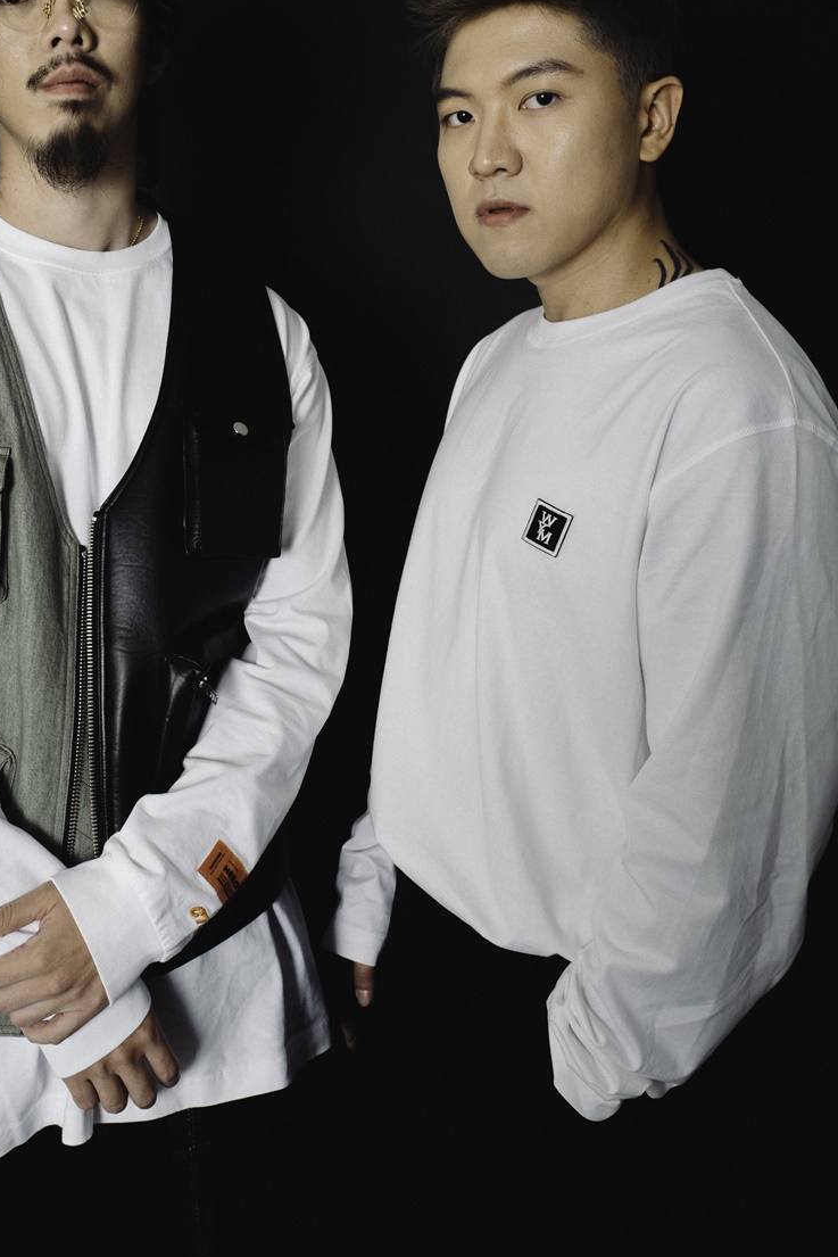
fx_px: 1326
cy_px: 469
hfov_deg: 34.8
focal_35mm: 38
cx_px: 297
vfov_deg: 50.2
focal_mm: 28
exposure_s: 1/125
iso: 100
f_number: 5.6
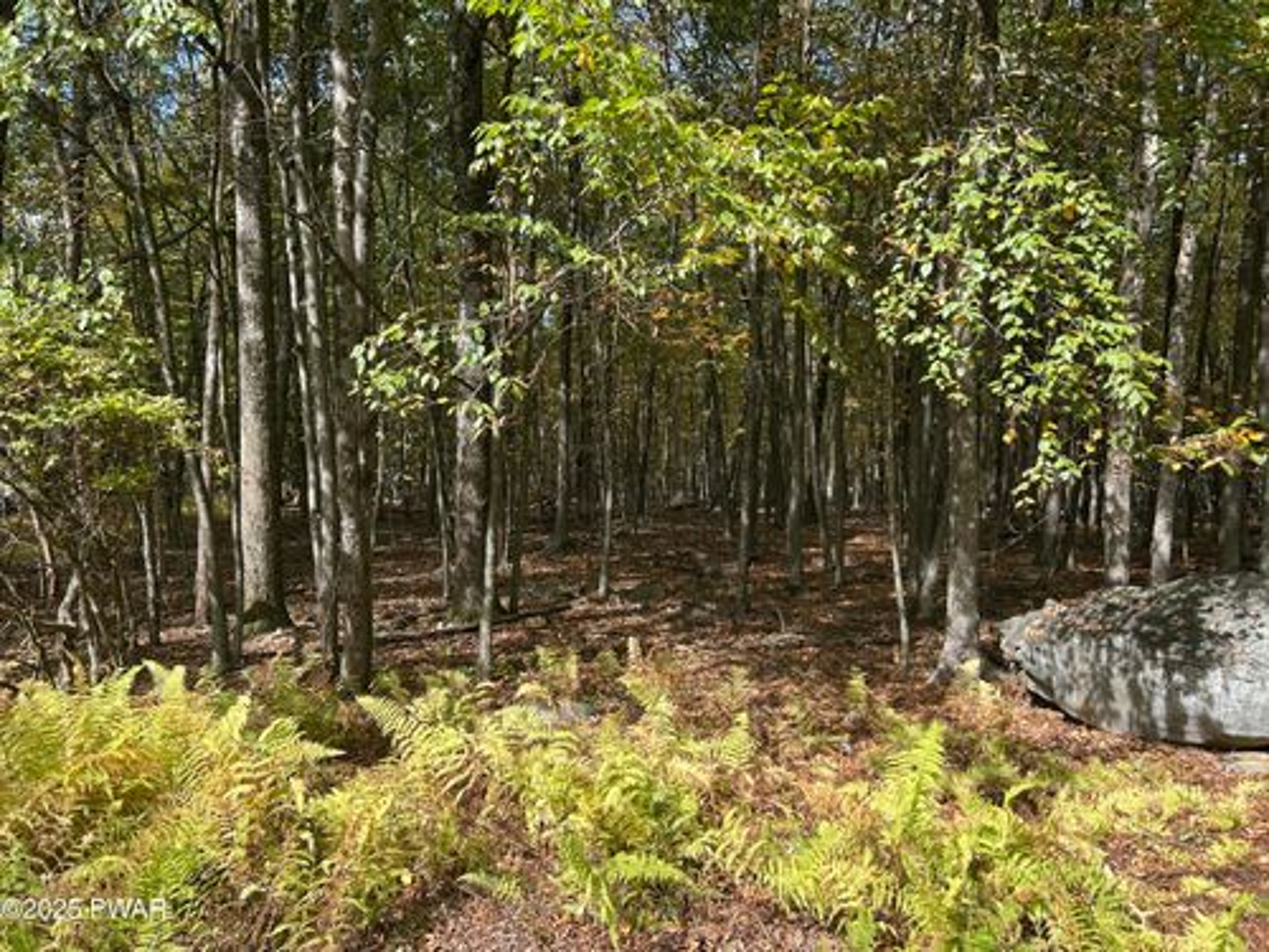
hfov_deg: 67.3
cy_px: 476
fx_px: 953
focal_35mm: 26
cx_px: 634
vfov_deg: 53.1
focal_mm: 5.7
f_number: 1.5
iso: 50
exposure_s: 1/840
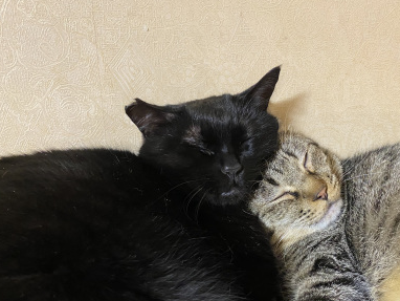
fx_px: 393
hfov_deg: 53.7
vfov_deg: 41.4
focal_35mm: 34
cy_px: 195
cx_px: 231
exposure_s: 1/40
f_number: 1.8
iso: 500
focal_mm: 4.25
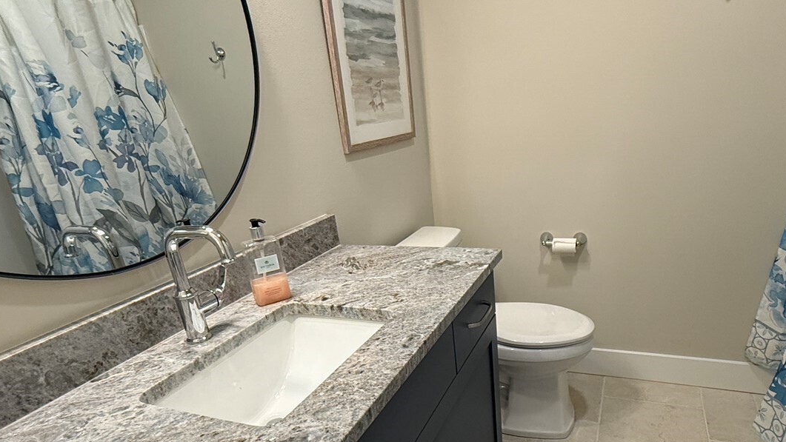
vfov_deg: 48.7
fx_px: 479
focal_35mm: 23
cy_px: 296
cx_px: 433
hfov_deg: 78.5
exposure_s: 1/120
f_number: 2.2
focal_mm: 2.22
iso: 320
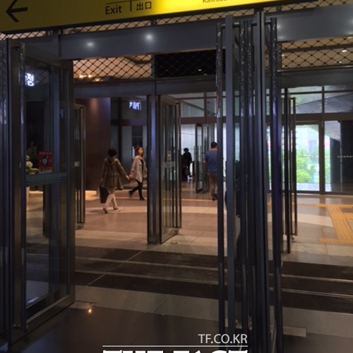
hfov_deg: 47.2
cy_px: 143
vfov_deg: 47.0
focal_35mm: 35
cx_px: 175
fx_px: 404
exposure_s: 1/30
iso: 64
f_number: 2.2
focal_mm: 4.15
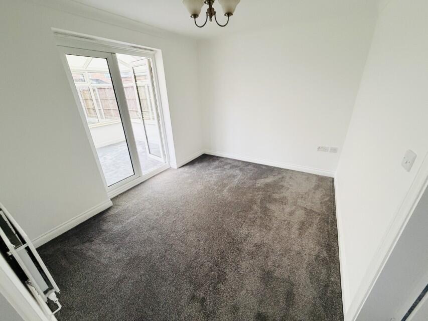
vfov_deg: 85.7
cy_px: 160
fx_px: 173
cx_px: 214
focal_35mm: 14
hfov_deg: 102.1
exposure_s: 1/60
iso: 500
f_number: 2.2
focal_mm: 2.22
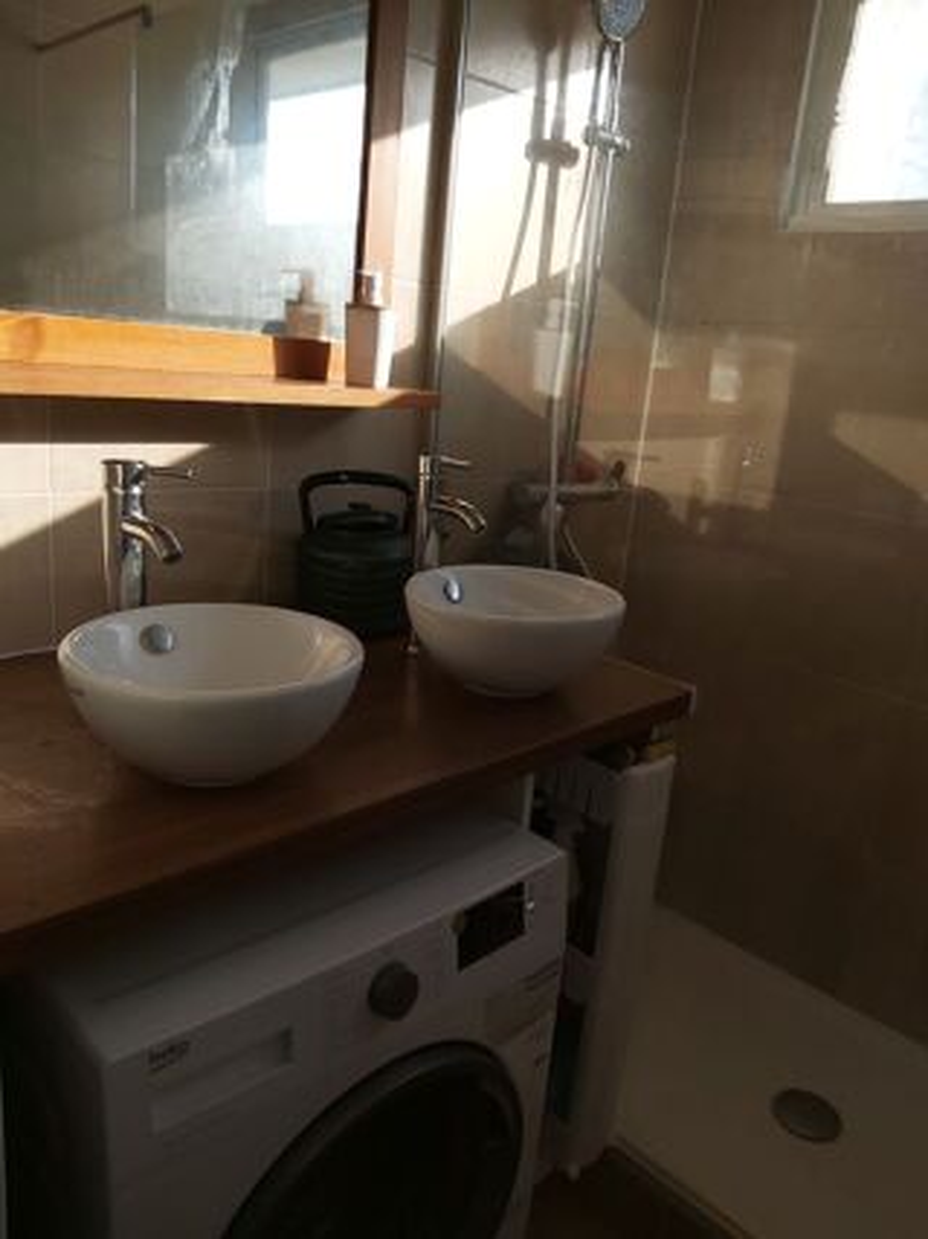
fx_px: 930
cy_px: 620
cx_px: 464
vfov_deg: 67.3
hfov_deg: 53.0
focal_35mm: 26
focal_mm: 3.92
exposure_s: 1/784
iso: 64
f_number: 1.7
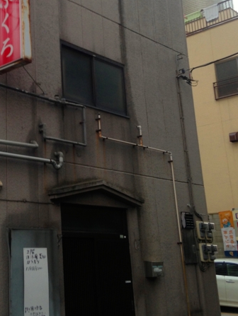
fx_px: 540
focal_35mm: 59
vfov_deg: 32.5
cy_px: 113
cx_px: 38
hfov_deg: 24.3
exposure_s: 1/20
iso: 50
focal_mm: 4.12
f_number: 2.4
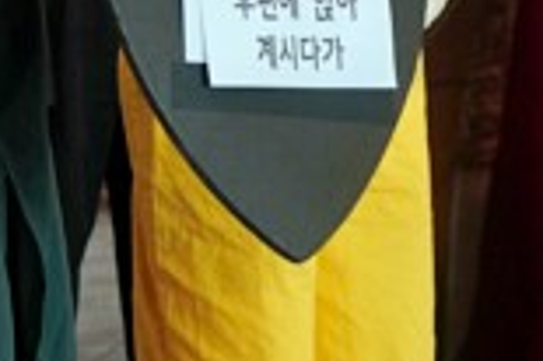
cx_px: -252
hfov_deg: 4.5
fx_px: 6931
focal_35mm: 460
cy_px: -161
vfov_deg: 3.0
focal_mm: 79
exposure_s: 1/160
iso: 1600
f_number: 4
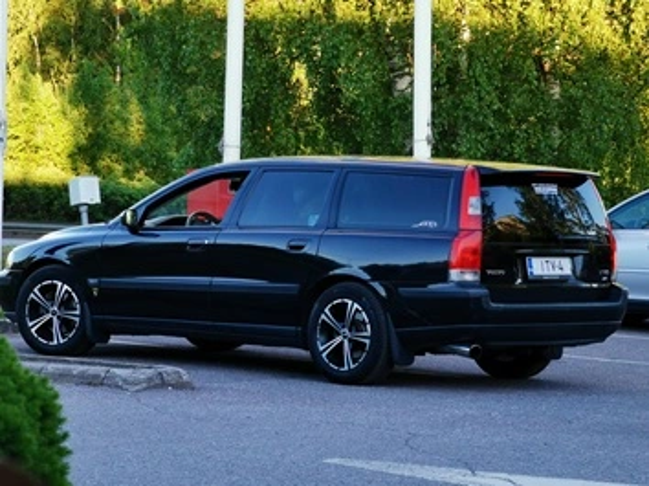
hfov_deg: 14.6
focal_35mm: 135
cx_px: 324
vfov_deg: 11.0
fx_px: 2529
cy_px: 243
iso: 64
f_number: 3.4
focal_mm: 14.46
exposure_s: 1/50
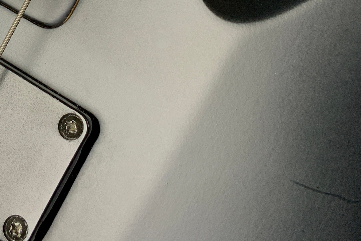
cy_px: -30
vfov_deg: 16.9
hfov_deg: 25.3
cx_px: 41
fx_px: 782
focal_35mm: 78
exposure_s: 1/60
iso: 64
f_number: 1.8
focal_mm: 3
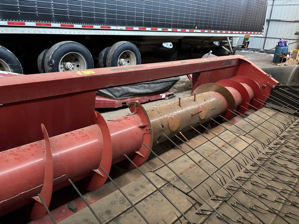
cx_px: 150
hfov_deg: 67.3
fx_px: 225
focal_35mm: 26
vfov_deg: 53.1
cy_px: 112
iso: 640
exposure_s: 1/32
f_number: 1.6
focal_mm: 5.96
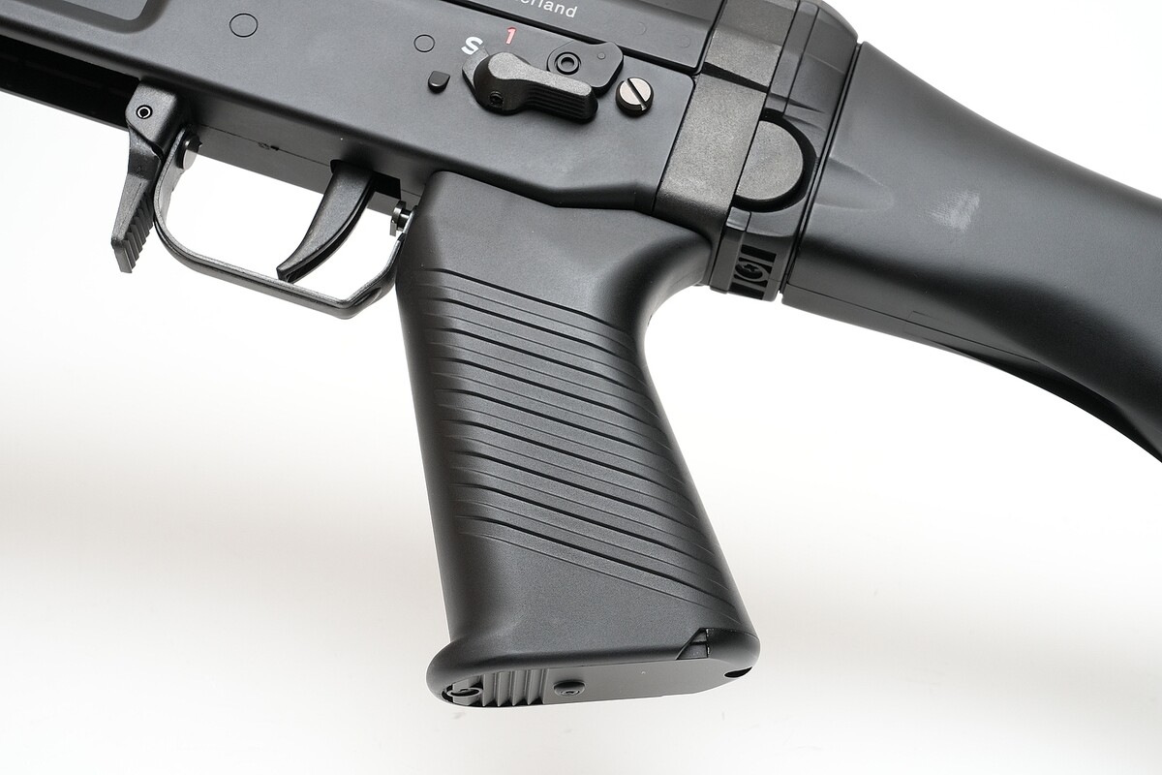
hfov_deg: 33.9
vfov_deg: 23.0
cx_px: 581
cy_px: 388
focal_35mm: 59
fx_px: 1904
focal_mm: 59
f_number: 18
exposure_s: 1/60
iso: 1600
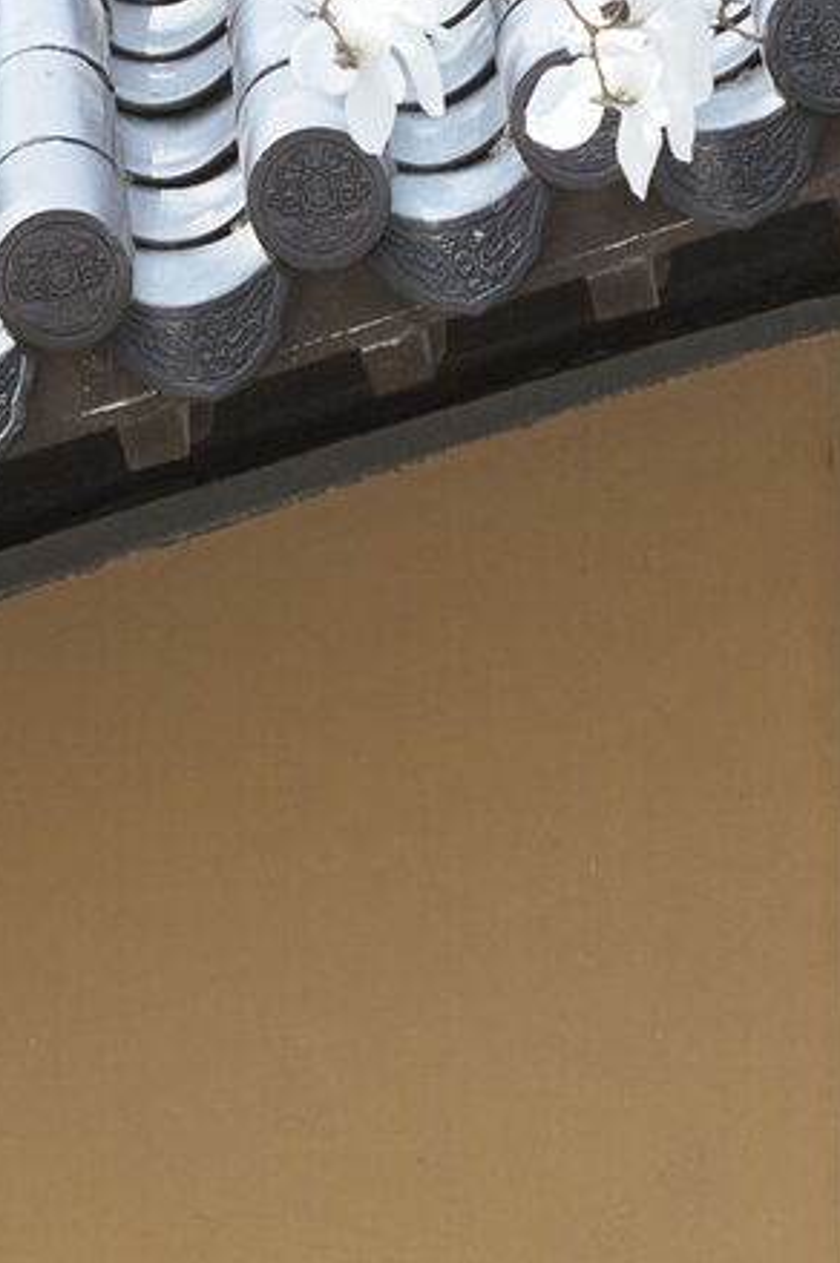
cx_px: 662
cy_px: 634
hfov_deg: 3.6
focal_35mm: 377
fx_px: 13215
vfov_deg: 5.5
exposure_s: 1/160
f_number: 5
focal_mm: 105
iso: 160
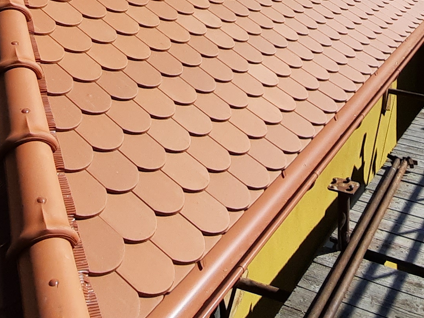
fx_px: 588
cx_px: 223
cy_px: -116
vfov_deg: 25.3
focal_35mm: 48
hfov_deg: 39.6
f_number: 2.2
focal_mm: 1.74
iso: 40
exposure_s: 1/2439
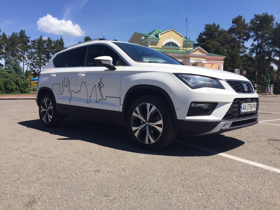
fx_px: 235
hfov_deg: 61.7
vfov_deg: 48.2
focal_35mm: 29
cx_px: 140
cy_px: 105
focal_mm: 4.15
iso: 32
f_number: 2.2
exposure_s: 1/2825
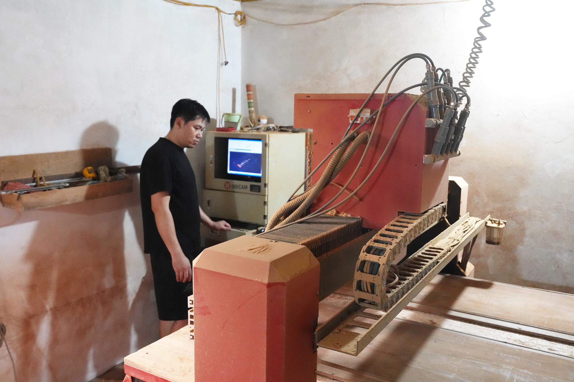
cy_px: 191
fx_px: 510
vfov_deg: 41.1
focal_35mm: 32
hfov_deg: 58.7
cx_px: 287
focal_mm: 32
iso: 5000
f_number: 5.6
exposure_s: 1/125
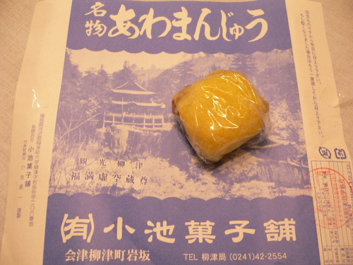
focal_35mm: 35
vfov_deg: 40.7
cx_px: 176
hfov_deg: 52.6
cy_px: 132
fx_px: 357
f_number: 2.8
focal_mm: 5.8
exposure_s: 1/13
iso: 150
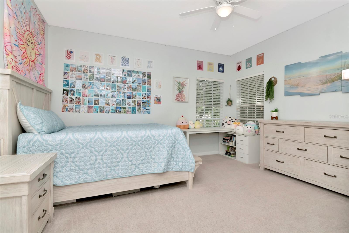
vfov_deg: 72.0
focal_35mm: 16
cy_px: 116
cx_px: 174
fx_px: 160
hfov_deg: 95.0
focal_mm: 11
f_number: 10
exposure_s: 1/200
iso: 640
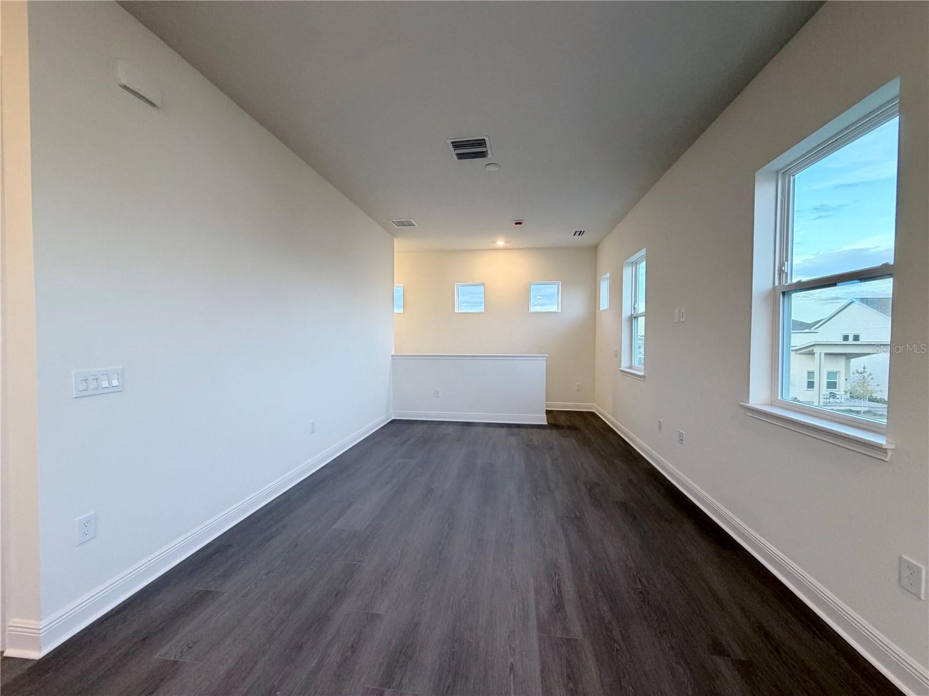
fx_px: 376
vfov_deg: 85.7
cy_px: 348
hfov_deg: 102.1
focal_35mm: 14
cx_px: 464
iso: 200
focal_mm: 2.22
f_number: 2.2
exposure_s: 1/60
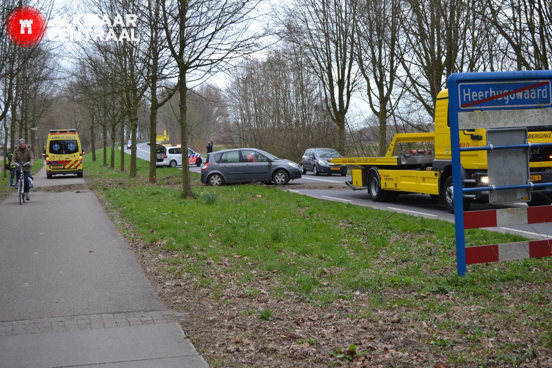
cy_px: 184
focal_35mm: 52
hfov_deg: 37.9
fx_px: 805
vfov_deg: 25.7
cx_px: 276
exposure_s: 1/125
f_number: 5.6
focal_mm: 35
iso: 140
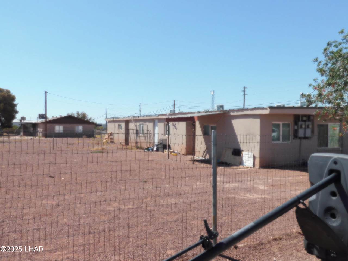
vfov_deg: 46.8
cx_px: 174
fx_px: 302
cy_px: 130
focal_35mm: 30
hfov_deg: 60.0
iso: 125
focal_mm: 5.3
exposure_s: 1/500
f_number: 6.4
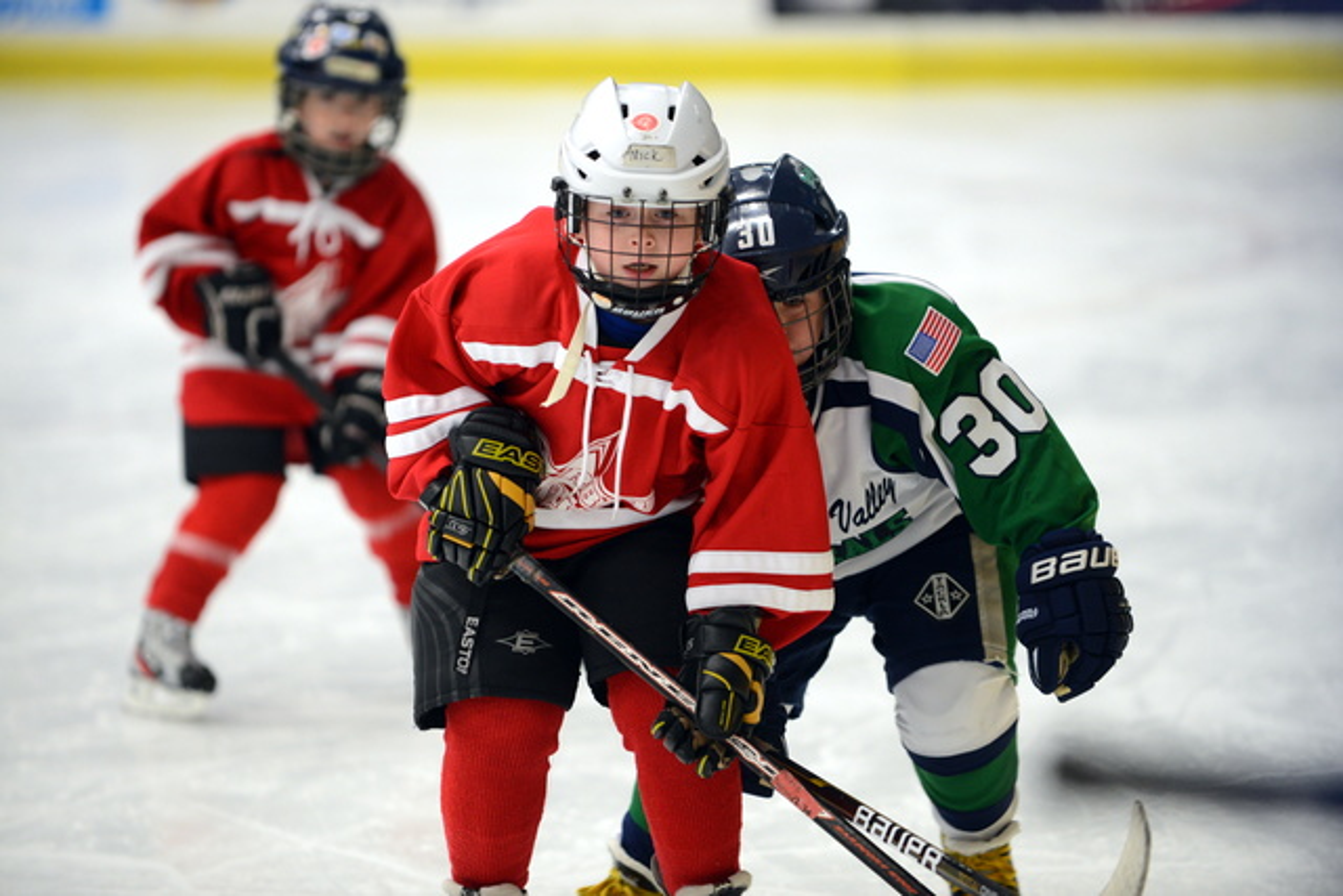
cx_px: 672
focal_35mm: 200
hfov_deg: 10.3
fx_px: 7462
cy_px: 448
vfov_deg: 6.9
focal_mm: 200
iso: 1600
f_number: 2.8
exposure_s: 1/400
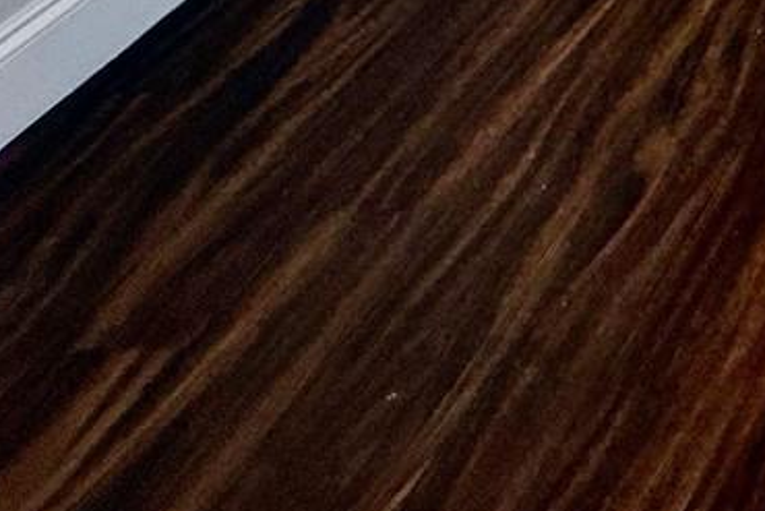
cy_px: -633
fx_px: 1339
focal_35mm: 63
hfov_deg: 20.0
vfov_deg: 15.2
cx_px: 1466
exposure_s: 1/269
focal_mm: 2.22
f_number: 2.2
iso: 50
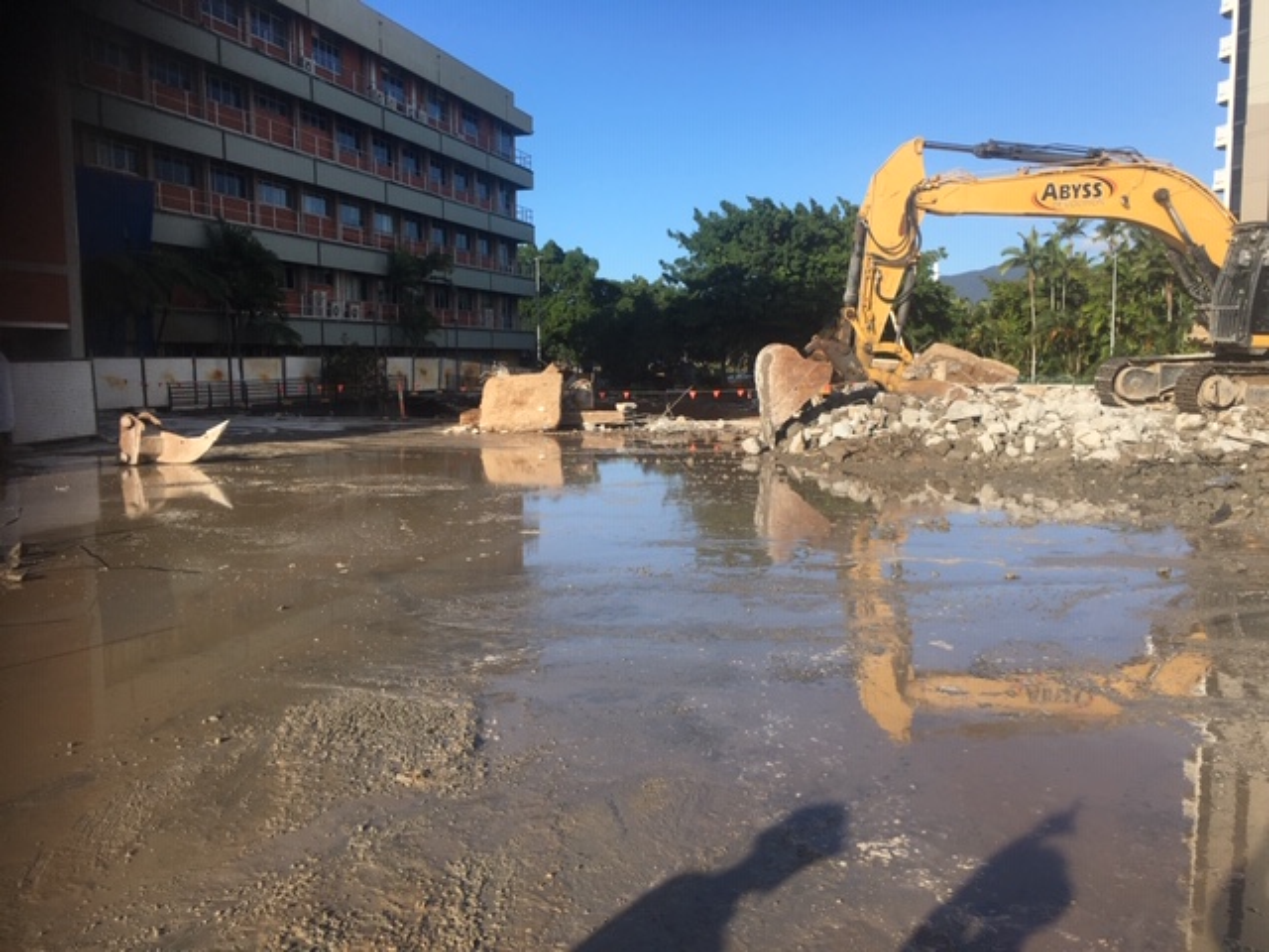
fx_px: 1063
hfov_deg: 61.7
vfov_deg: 48.2
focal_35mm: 29
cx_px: 634
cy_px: 476
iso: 25
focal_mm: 4.15
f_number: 2.2
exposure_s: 1/1451
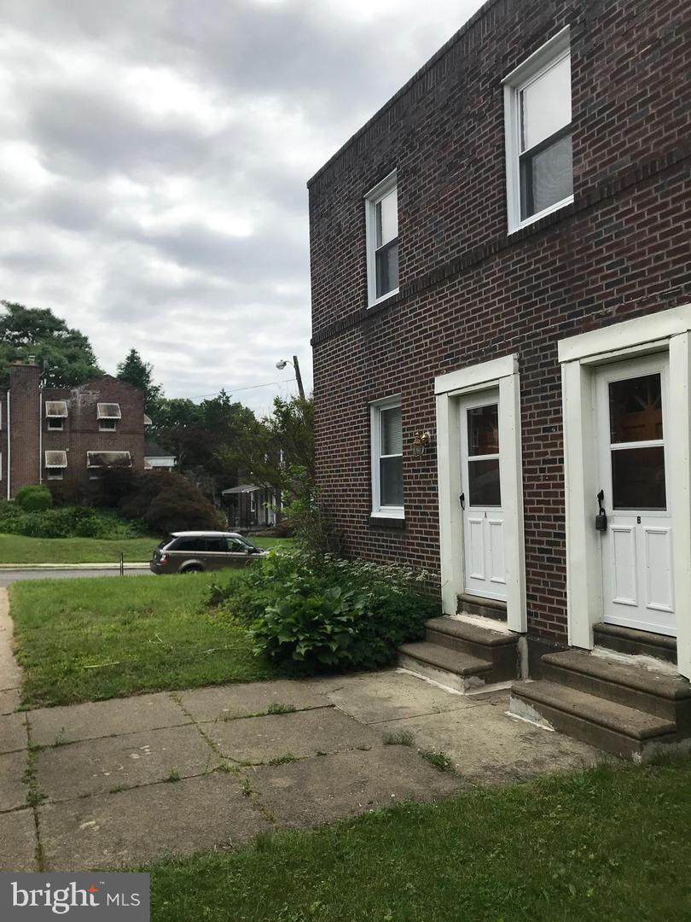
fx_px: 745
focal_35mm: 28
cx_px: 346
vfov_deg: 63.4
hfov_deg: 49.7
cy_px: 461
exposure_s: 1/3425
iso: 20
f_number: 1.8
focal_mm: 3.99
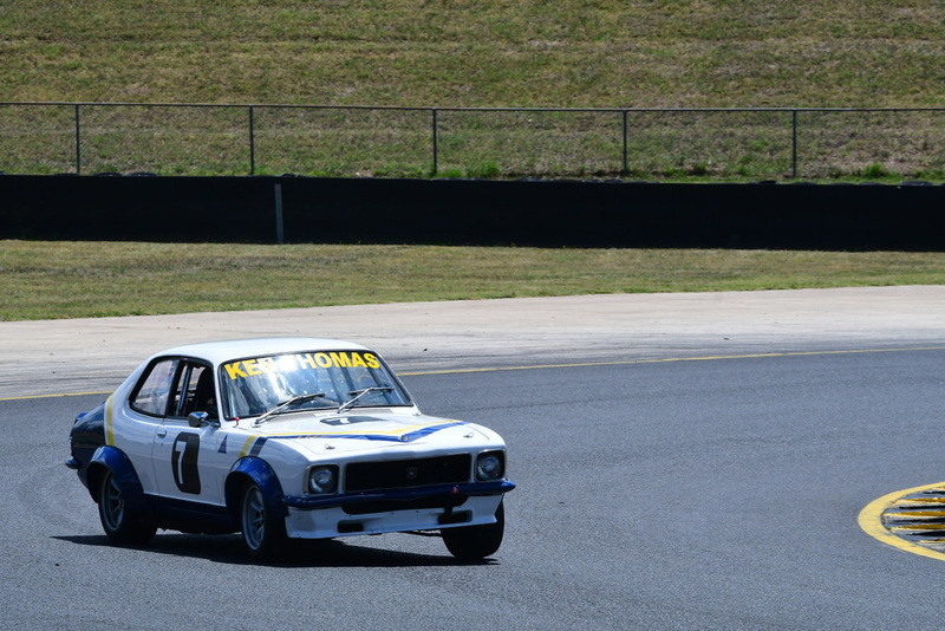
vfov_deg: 4.6
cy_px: 316
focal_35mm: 300
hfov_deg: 6.9
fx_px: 7877
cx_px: 472
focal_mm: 200
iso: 320
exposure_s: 1/640
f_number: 11
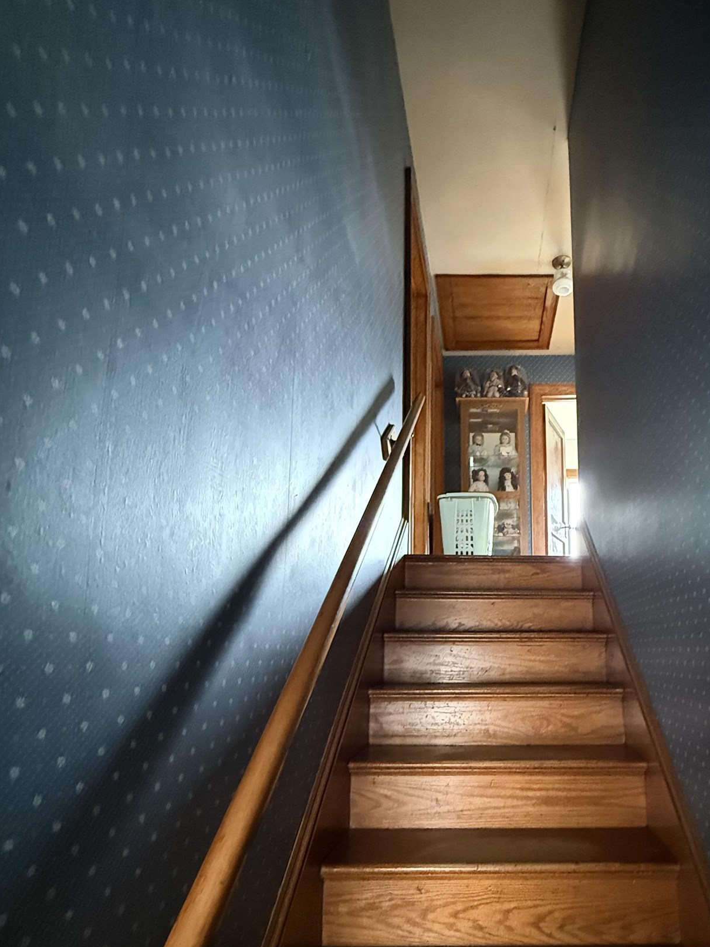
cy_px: 588
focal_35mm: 20
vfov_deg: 80.3
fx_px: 547
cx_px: 496
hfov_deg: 63.6
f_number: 2.2
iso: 1250
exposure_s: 1/59
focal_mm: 2.22
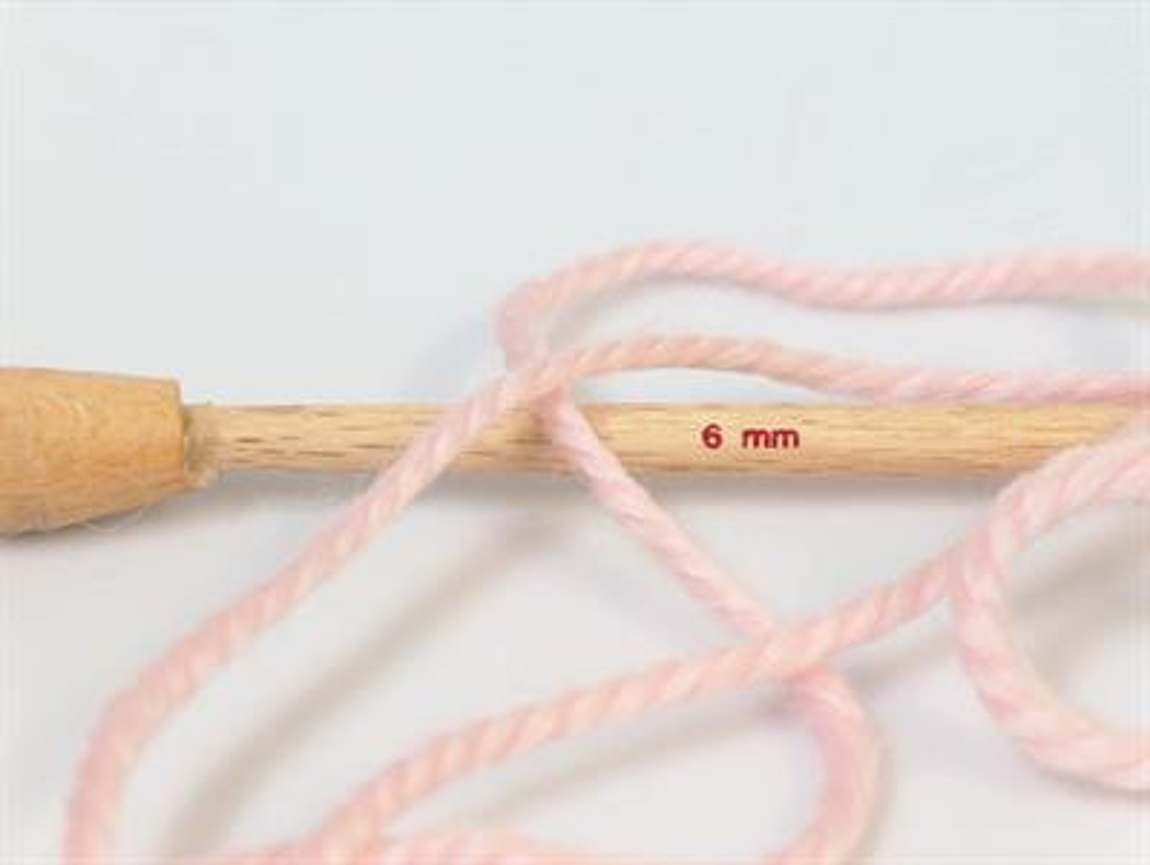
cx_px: 575
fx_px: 3858
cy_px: 432
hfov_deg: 17.0
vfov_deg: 12.8
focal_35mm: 116
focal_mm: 23.76
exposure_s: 1/45.4
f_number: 3
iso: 200
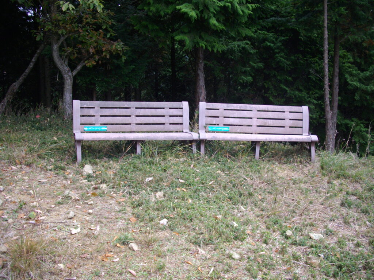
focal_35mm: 37
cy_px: 140
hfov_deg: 50.1
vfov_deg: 38.7
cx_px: 187
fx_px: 400
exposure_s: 1/160
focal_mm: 6.2
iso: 100
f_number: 2.8
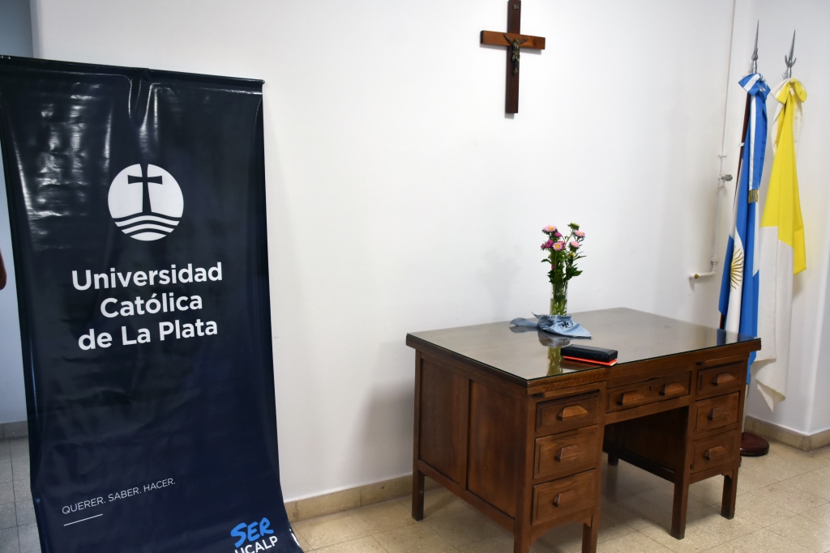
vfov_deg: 40.0
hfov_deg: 57.2
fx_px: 761
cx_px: 415
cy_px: 276
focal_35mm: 33
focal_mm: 22
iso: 800
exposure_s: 1/80
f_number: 4.5
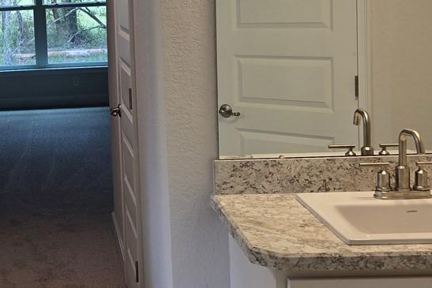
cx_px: 1
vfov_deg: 19.2
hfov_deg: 27.2
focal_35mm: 70
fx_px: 840
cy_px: 44
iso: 40
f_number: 1.7
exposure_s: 1/120
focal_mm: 6.3
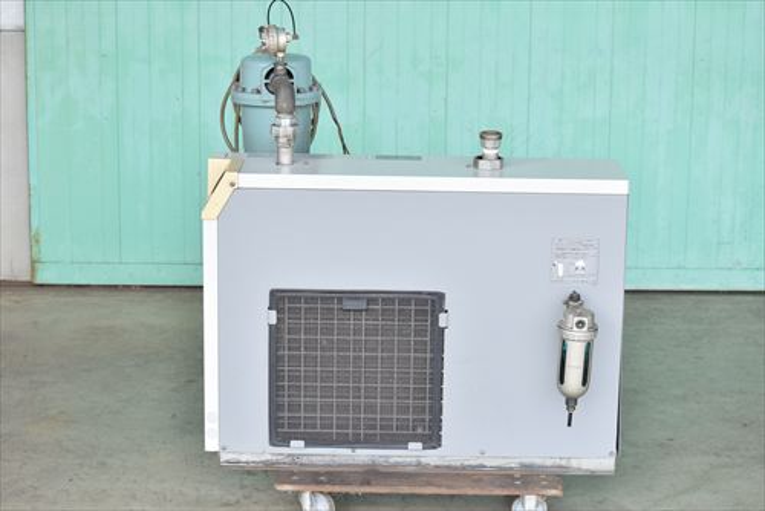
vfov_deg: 16.6
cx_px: 382
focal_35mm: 82
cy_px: 256
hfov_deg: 24.6
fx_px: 1754
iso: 1250
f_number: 6.3
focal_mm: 55
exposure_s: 1/1000
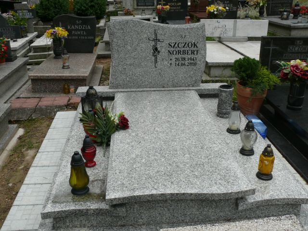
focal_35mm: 37
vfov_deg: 38.7
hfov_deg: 50.1
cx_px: 154
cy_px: 116
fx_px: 329
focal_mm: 7.8
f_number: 4.5
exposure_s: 1/200
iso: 100
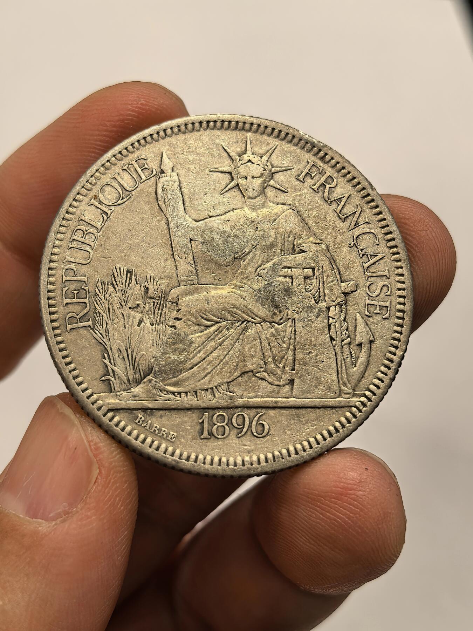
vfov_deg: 35.5
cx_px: 236
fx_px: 984
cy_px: 316
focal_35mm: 54
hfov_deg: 27.0
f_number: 2
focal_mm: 6.98
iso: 250
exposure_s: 1/100
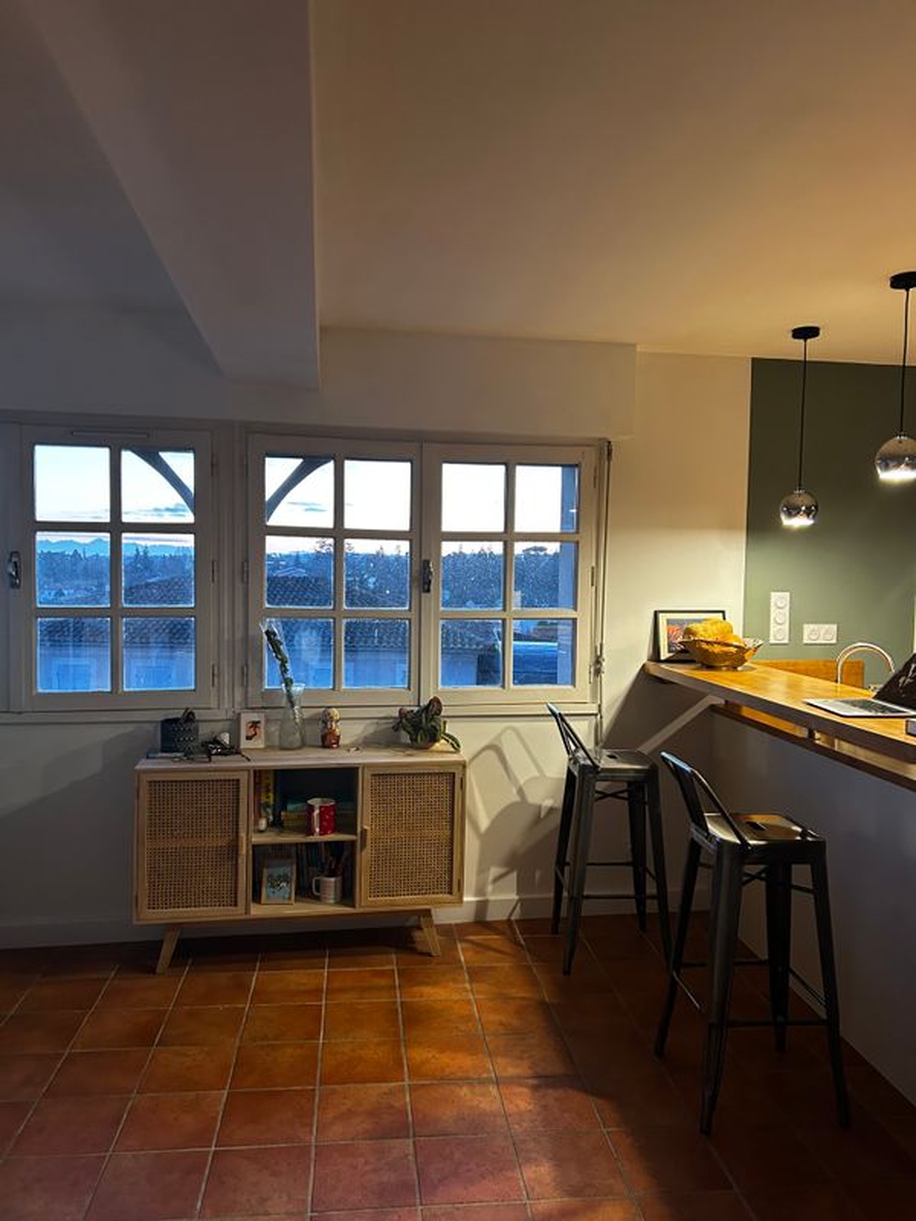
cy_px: 610
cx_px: 458
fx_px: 917
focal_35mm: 26
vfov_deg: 67.3
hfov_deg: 53.1
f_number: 1.5
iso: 320
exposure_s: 1/50
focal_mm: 5.7
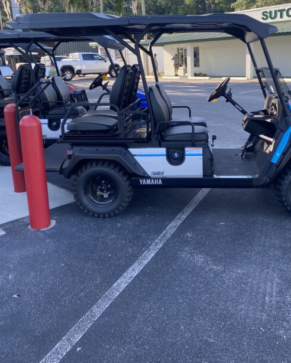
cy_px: 133
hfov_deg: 44.3
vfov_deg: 53.5
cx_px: 174
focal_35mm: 33
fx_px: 355
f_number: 1.8
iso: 32
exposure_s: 1/363
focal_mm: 4.25
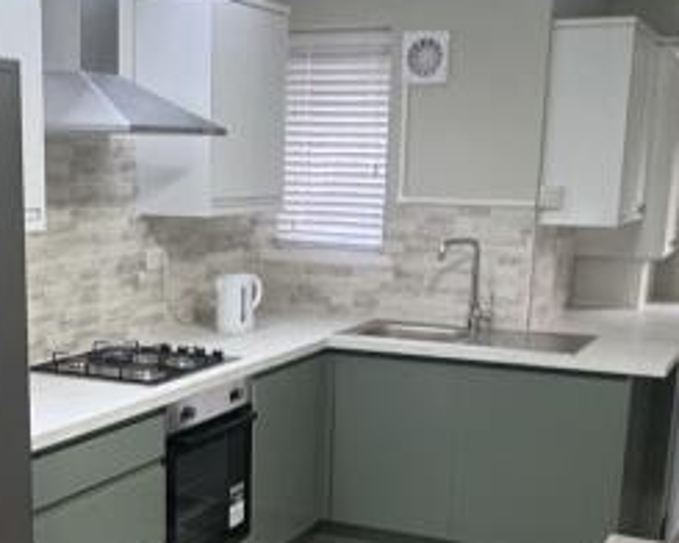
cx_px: 224
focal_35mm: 57
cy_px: 452
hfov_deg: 32.7
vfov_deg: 26.1
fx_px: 1145
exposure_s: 1/50
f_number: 2.2
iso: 200
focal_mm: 2.22
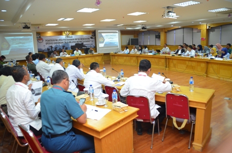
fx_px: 174
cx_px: 116
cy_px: 76
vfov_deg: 47.7
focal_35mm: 27
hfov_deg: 67.5
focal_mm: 18
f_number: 4
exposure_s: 1/60
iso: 1250
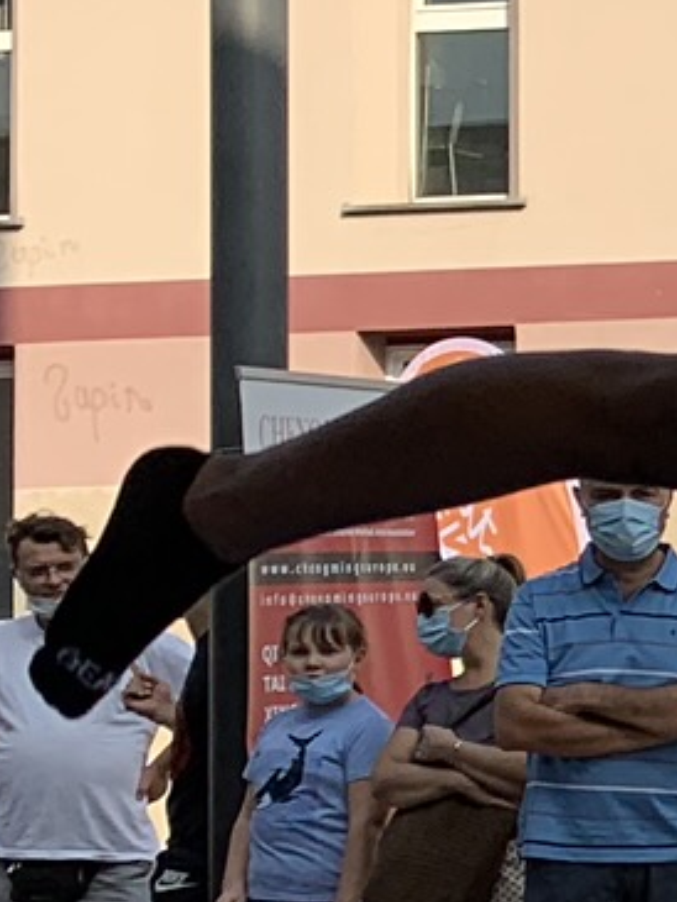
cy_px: 682
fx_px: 3805
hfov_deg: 8.0
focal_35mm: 146
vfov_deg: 13.5
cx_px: 2305
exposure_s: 1/2075
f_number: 1.8
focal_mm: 4.25
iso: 25
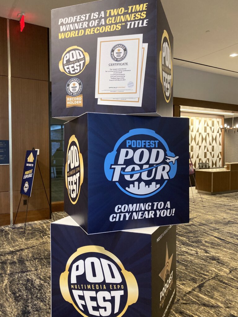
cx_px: 119
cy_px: 158
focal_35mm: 28
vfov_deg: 63.4
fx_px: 257
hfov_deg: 49.7
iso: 250
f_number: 1.8
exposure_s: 1/40
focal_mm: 3.99
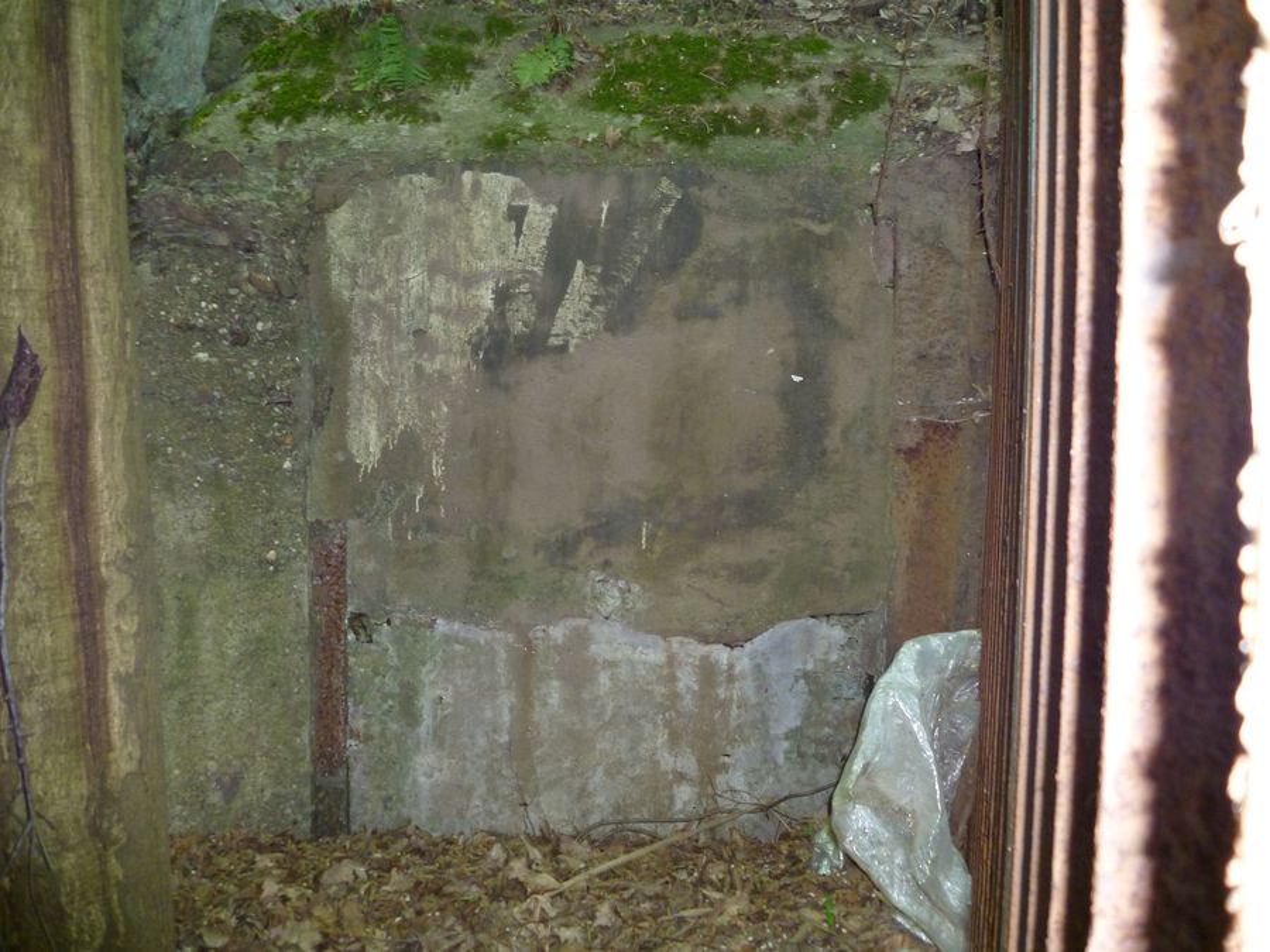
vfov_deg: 49.7
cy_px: 476
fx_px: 1027
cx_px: 635
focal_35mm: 28
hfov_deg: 63.4
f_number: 2.8
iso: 250
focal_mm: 5
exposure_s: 1/30
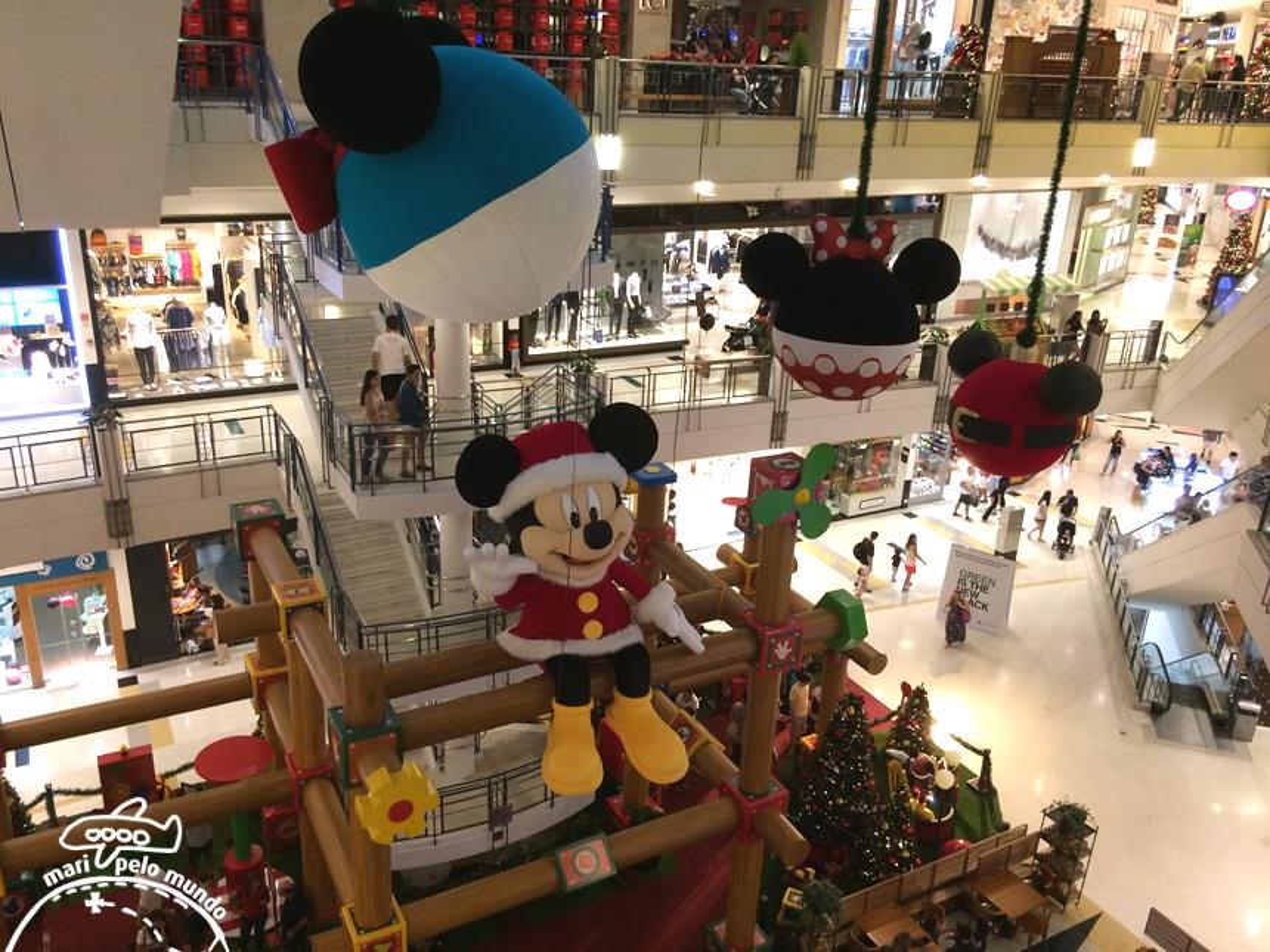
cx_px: 635
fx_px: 1064
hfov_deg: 61.7
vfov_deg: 48.2
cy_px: 476
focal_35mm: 29
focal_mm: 4.15
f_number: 2.2
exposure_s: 1/30
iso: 160
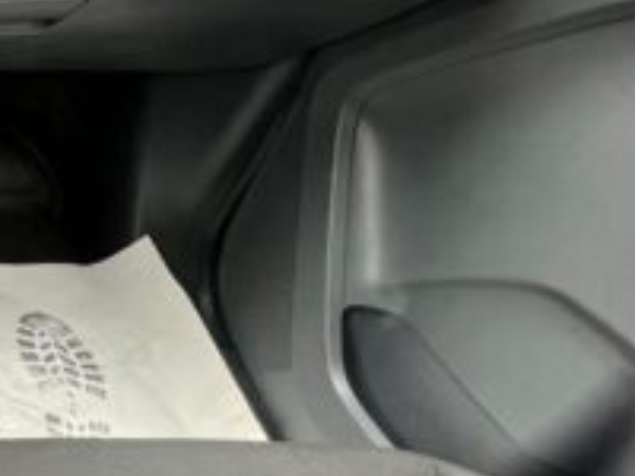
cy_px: 216
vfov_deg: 28.0
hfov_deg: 23.5
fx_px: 954
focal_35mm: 52
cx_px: -444
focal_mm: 1.57
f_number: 1.8
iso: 160
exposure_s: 1/99
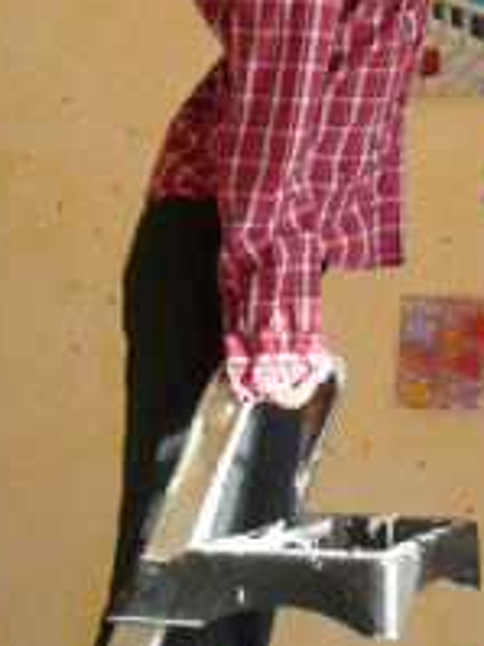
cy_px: -154
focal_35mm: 120
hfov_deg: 12.1
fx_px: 2240
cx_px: 529
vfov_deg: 15.7
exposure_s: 1/60
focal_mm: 4.6
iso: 100
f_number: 3.3
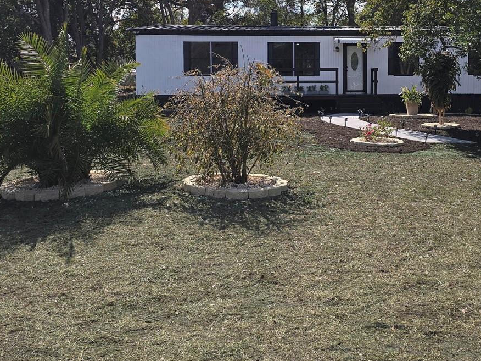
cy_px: 98
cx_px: 330
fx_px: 584
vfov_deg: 33.8
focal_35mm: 42
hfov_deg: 44.0
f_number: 1.7
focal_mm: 6.3
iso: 12
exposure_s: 1/1002
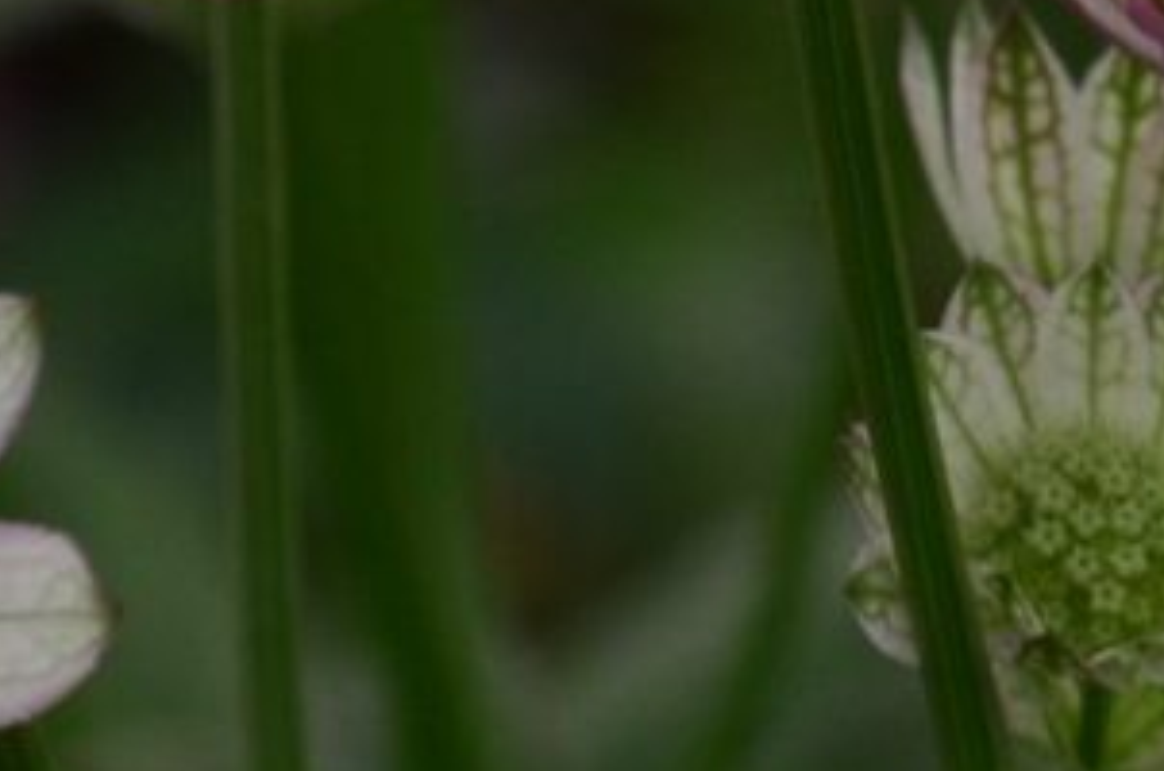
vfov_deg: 3.8
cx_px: 1943
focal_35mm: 358
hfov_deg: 5.7
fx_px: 11540
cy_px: -1210
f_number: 8
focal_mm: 45
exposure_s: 1/60
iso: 400
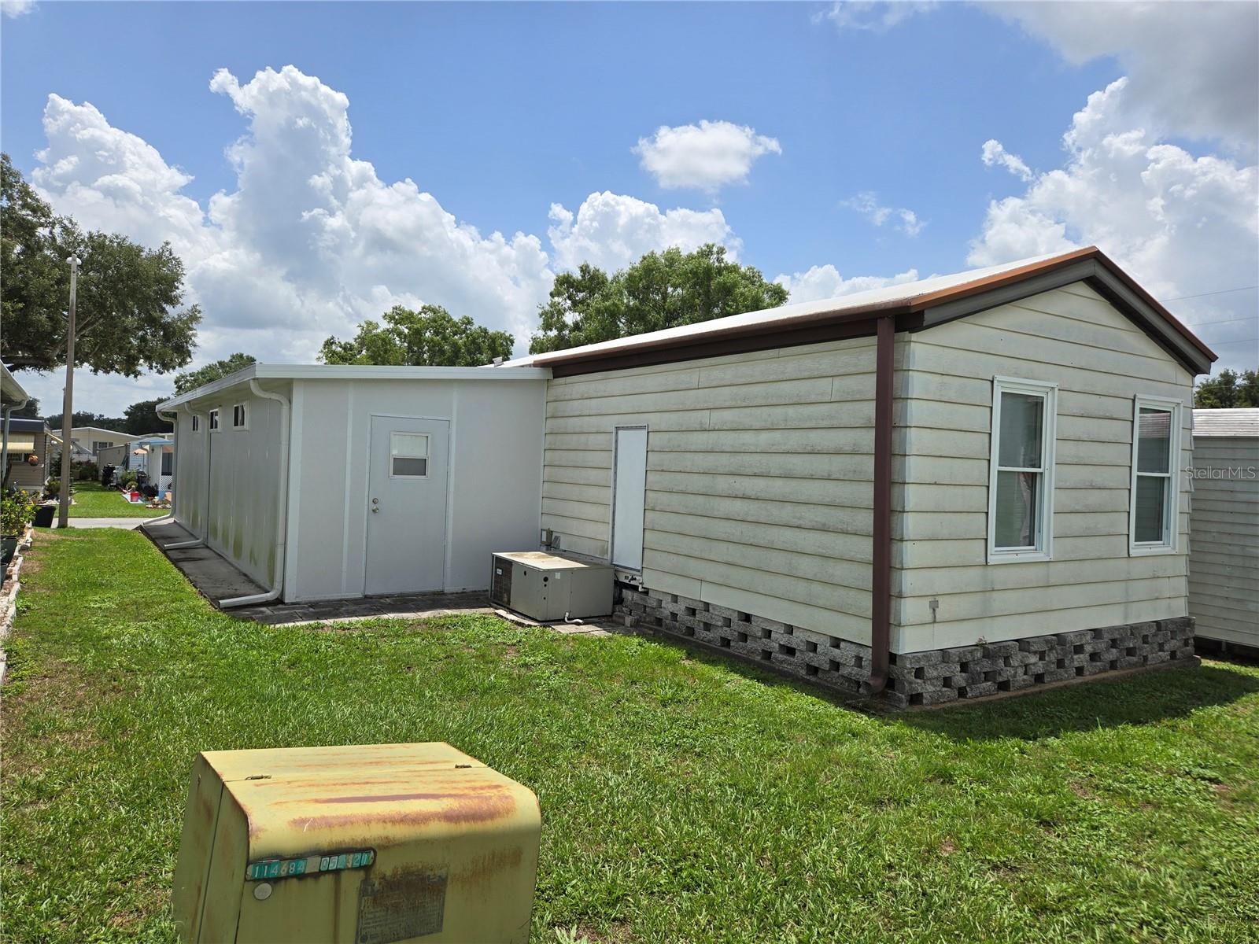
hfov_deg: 73.9
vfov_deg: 58.9
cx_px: 630
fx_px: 837
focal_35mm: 23
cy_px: 472
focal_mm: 5.4
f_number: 1.8
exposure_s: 1/2635
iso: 25
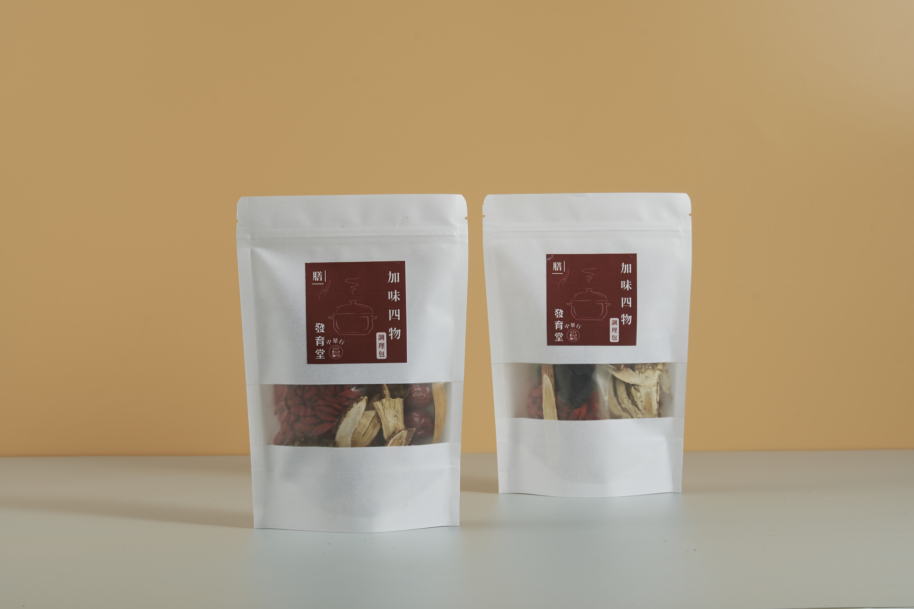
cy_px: 304
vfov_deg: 12.2
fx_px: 2856
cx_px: 457
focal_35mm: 112
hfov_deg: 18.2
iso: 100
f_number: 11
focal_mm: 75
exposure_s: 1/125
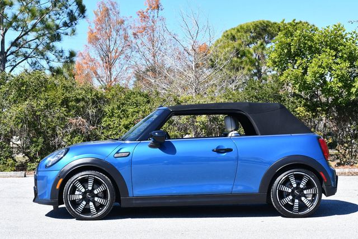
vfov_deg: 20.1
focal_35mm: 68
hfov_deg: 29.6
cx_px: 179
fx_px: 677
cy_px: 120
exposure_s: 1/250
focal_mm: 34
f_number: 8
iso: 200
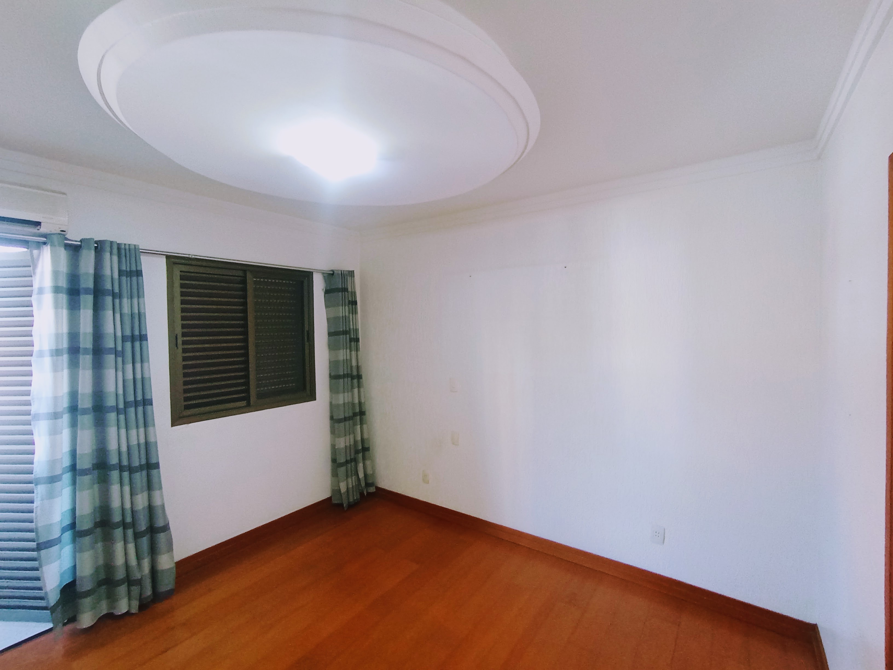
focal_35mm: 16
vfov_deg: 78.1
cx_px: 446
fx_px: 413
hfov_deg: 94.5
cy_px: 335
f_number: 2.2
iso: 263
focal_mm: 1.65
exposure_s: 1/30
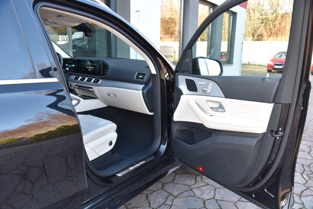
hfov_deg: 65.4
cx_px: 156
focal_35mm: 28
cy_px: 104
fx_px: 244
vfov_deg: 46.5
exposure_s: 1/100
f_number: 5
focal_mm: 28
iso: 500
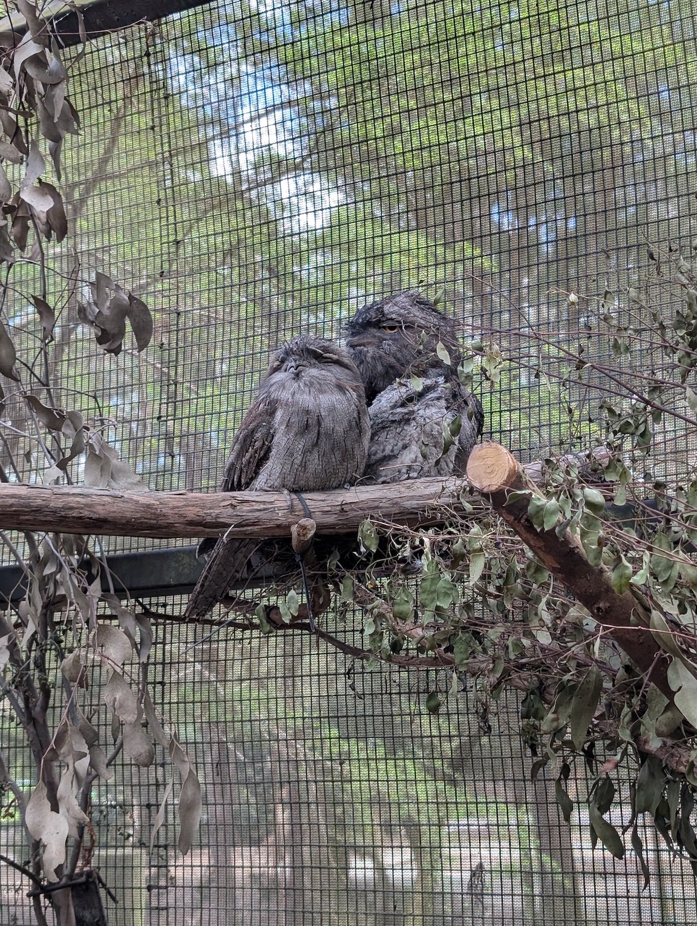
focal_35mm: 49
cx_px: 348
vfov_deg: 38.9
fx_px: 1312
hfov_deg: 29.7
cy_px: 463
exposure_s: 1/213
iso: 83
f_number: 1.68
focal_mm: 6.9
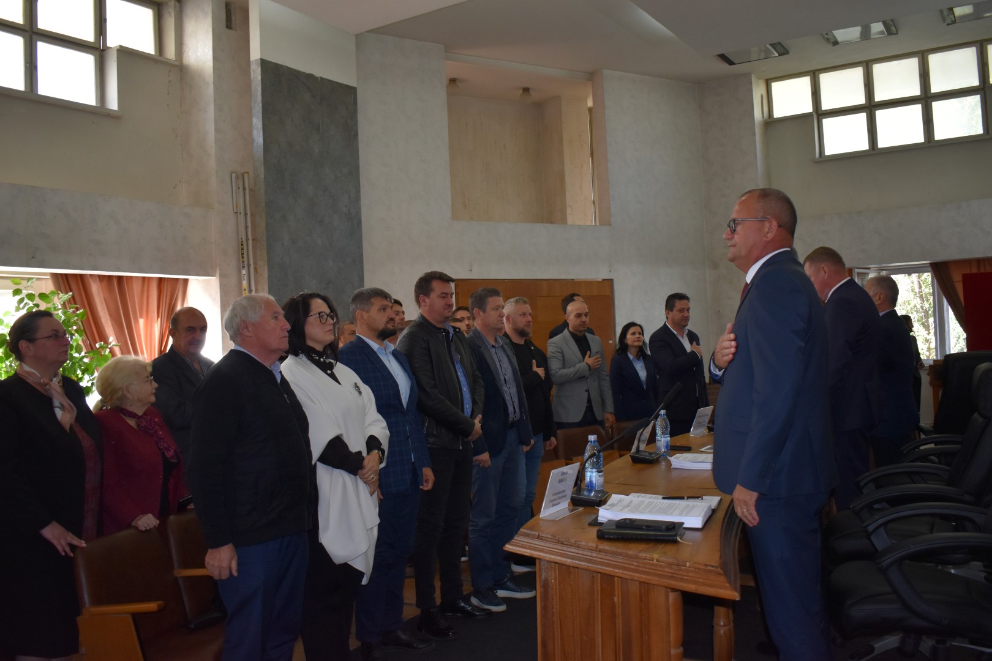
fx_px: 868
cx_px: 496
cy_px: 330
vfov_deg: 41.7
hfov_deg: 59.5
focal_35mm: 32
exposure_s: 1/125
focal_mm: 21
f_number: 3.8
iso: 800
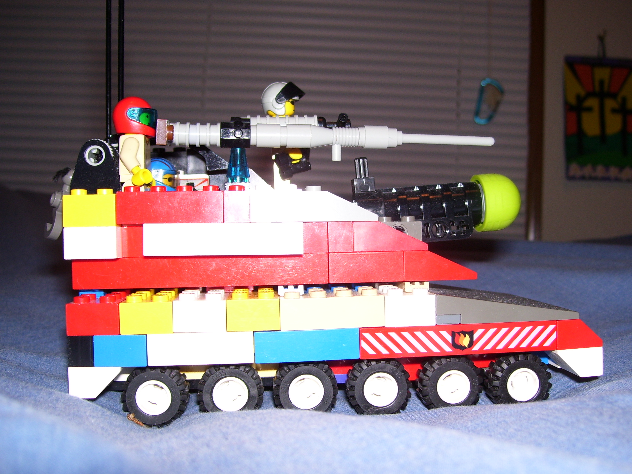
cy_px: 237
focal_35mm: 37
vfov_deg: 38.7
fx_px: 676
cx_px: 316
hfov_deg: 50.1
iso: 80
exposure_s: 1/60
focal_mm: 6
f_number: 2.7
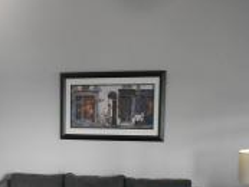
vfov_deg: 23.8
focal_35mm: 60
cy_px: 165
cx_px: 66
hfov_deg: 31.7
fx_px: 432
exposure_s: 1/30
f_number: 3.2
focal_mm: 4.6
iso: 320
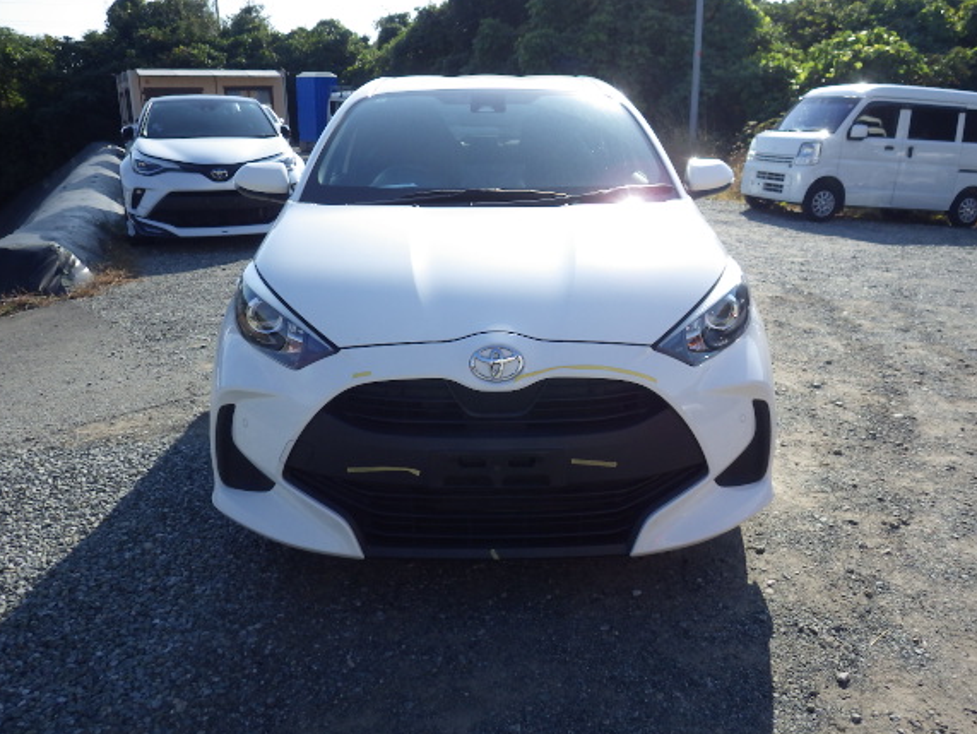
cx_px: 494
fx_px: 791
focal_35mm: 28
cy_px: 334
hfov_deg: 63.4
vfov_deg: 49.7
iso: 125
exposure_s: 1/1250
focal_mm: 4.5
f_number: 2.8
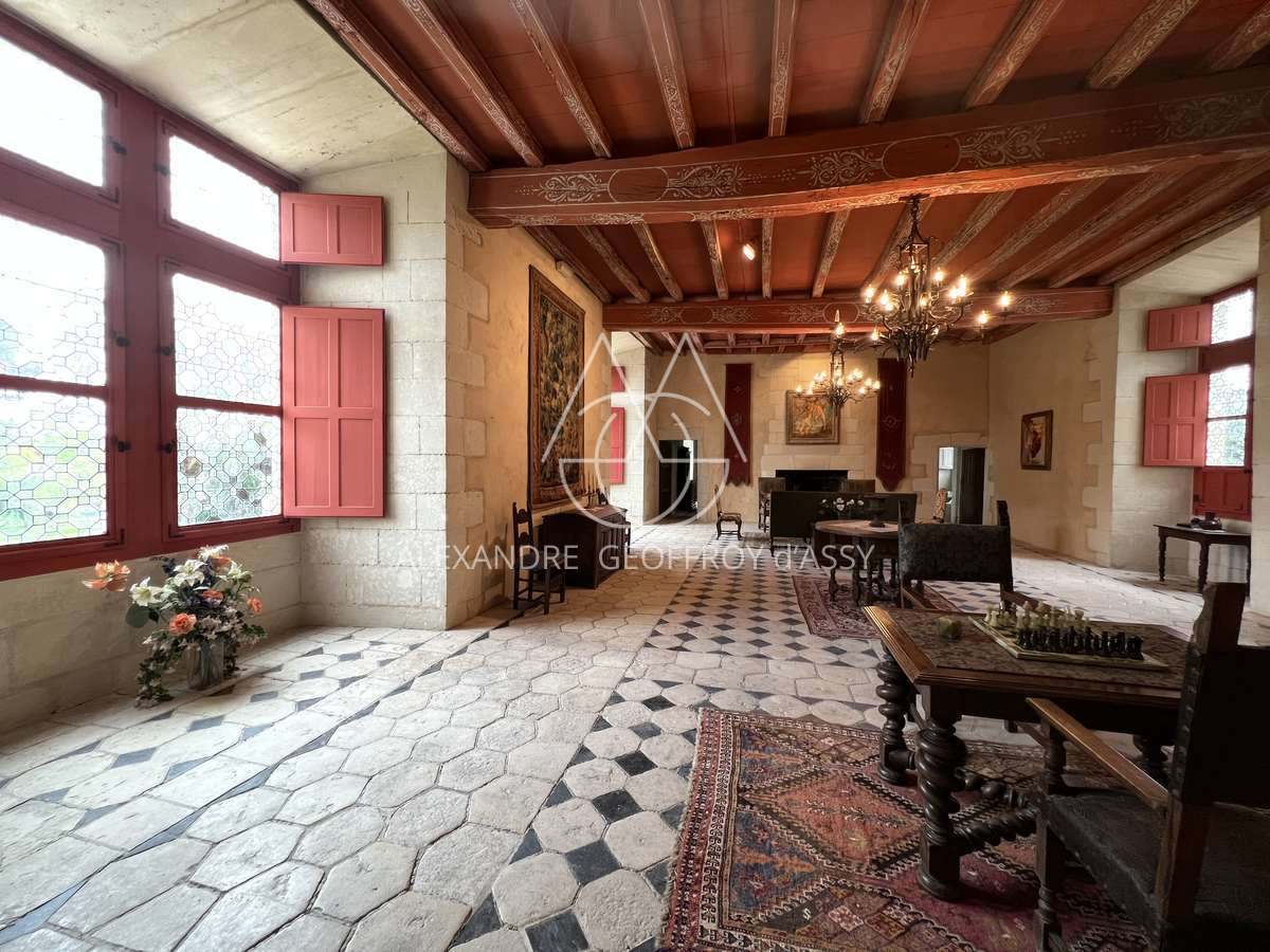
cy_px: 476
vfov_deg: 89.9
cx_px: 635
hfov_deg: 106.2
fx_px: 477
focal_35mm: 13
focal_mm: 1.57
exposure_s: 1/50
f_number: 1.8
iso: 125
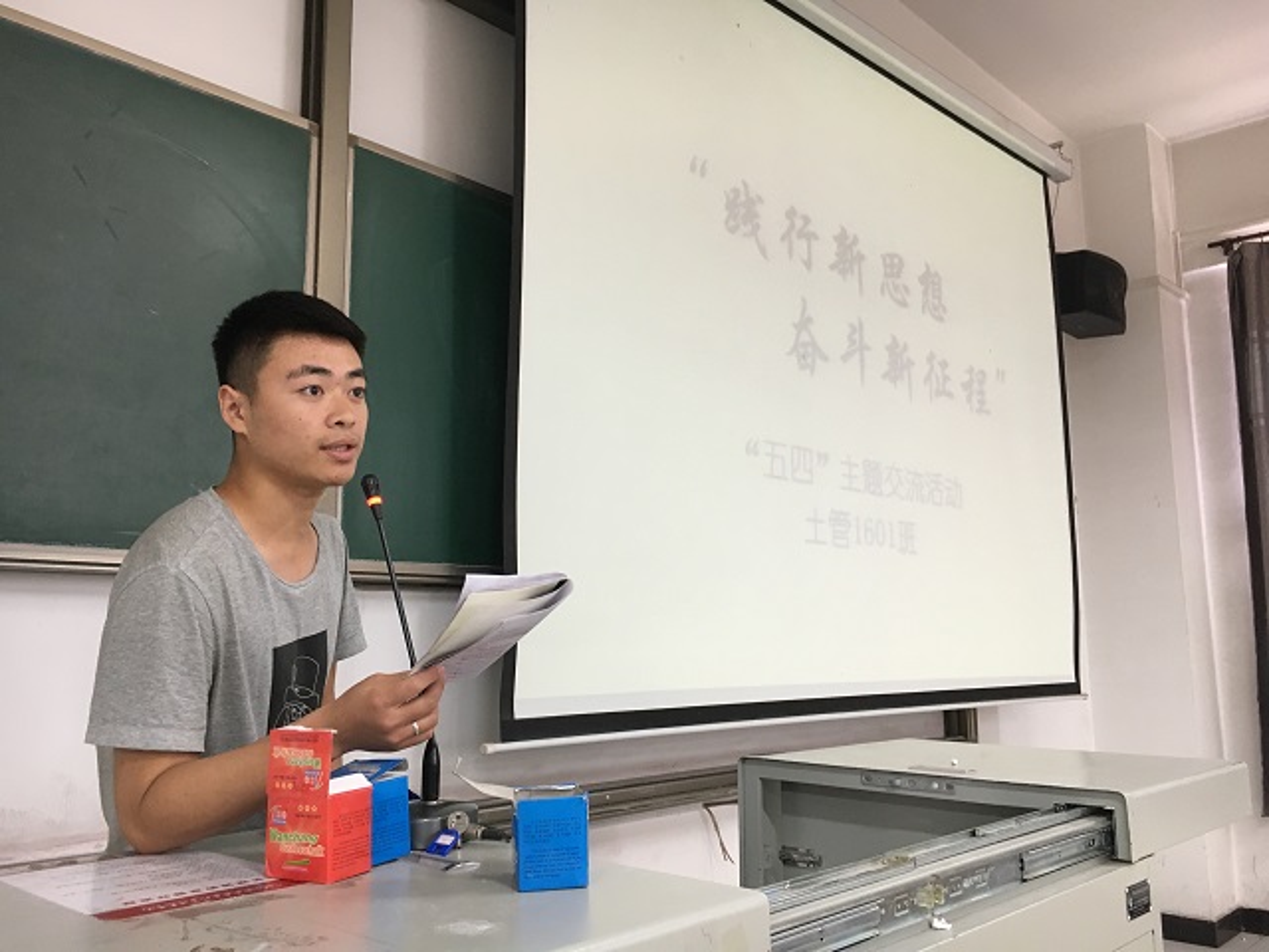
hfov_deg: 61.7
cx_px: 634
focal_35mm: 29
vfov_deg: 48.2
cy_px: 476
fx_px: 1063
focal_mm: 4.15
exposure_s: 1/33
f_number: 2.2
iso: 125
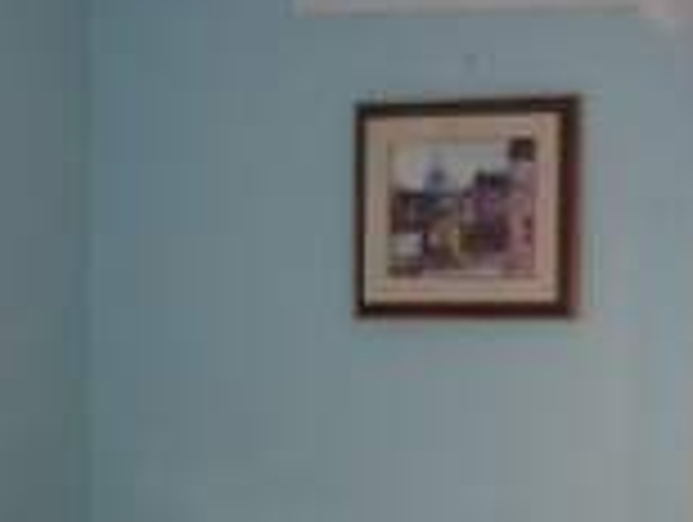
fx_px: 2747
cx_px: 279
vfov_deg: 10.5
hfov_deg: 14.4
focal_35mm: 137
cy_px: 738
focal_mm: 5.5
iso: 125
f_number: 2.8
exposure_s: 1/30
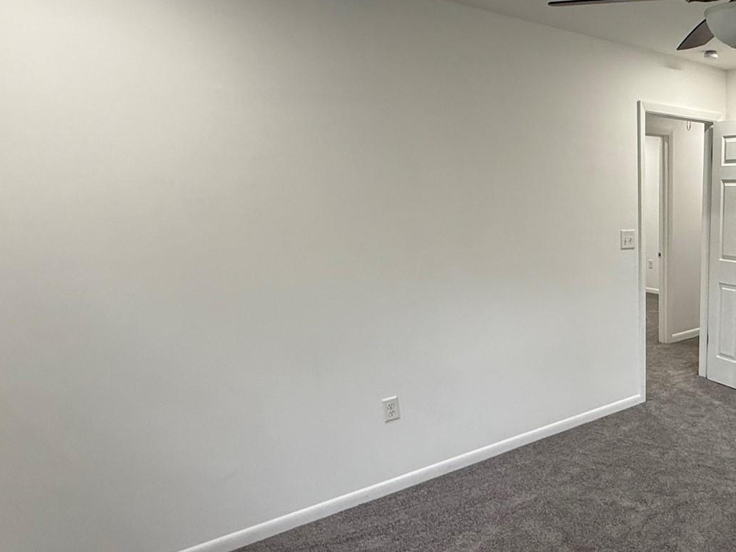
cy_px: 326
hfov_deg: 54.4
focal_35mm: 28
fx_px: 595
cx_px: 676
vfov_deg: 49.5
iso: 200
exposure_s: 1/120
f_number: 2.2
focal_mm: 2.22
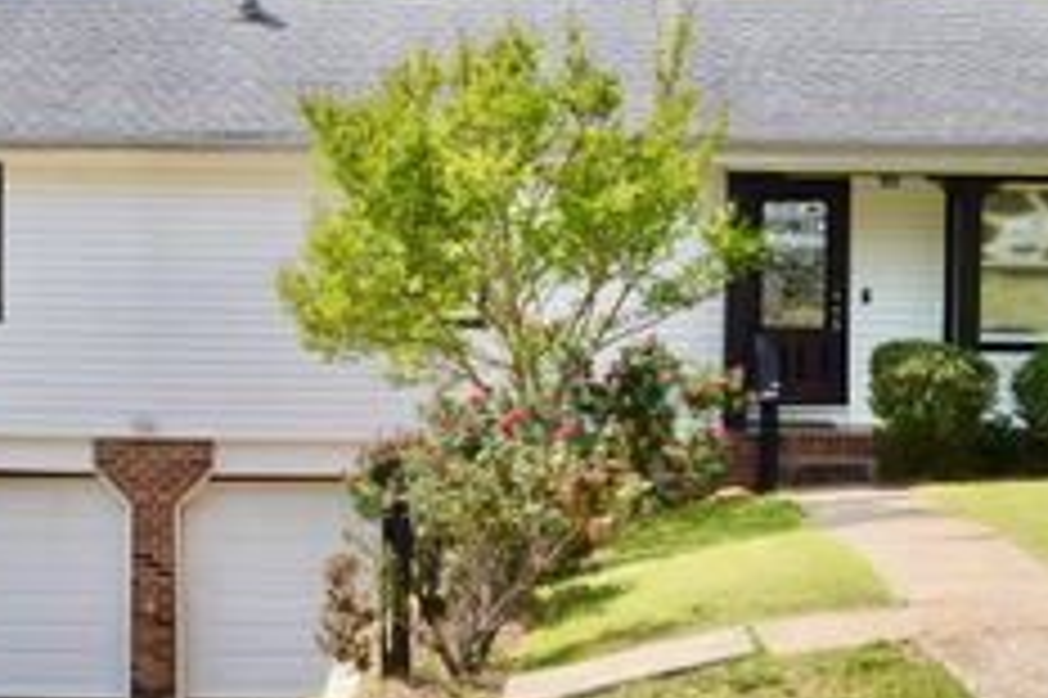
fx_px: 2533
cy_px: 331
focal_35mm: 87
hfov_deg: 23.3
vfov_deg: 15.7
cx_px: 630
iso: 100
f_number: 6.3
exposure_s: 1/200
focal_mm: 27
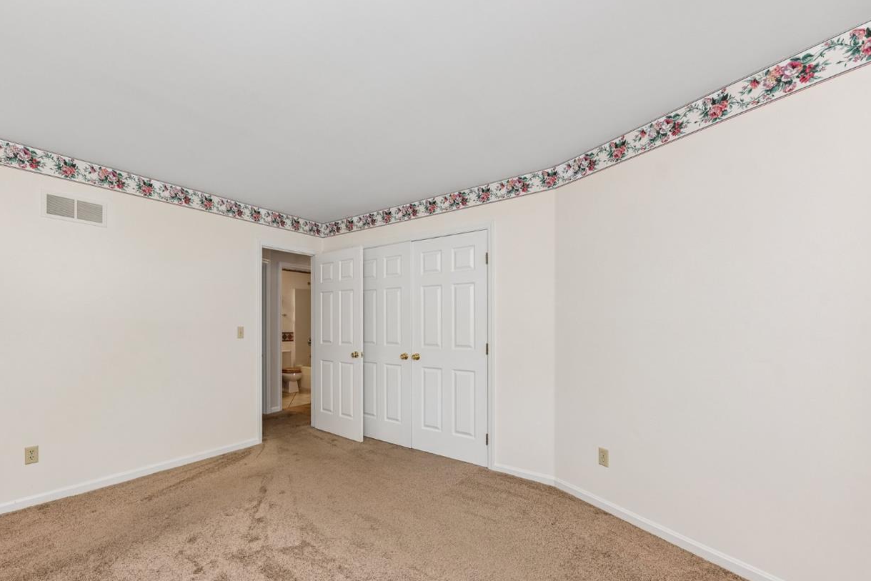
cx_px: 363
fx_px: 387
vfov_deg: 73.7
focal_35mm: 16
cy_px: 298
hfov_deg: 95.8
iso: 640
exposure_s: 1/100
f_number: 5.6
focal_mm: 13
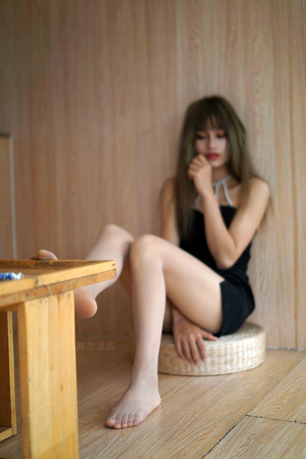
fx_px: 637
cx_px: 153
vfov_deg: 39.6
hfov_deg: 27.0
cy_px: 230
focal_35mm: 50
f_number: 1.8
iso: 200
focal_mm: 50
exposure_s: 1/1600
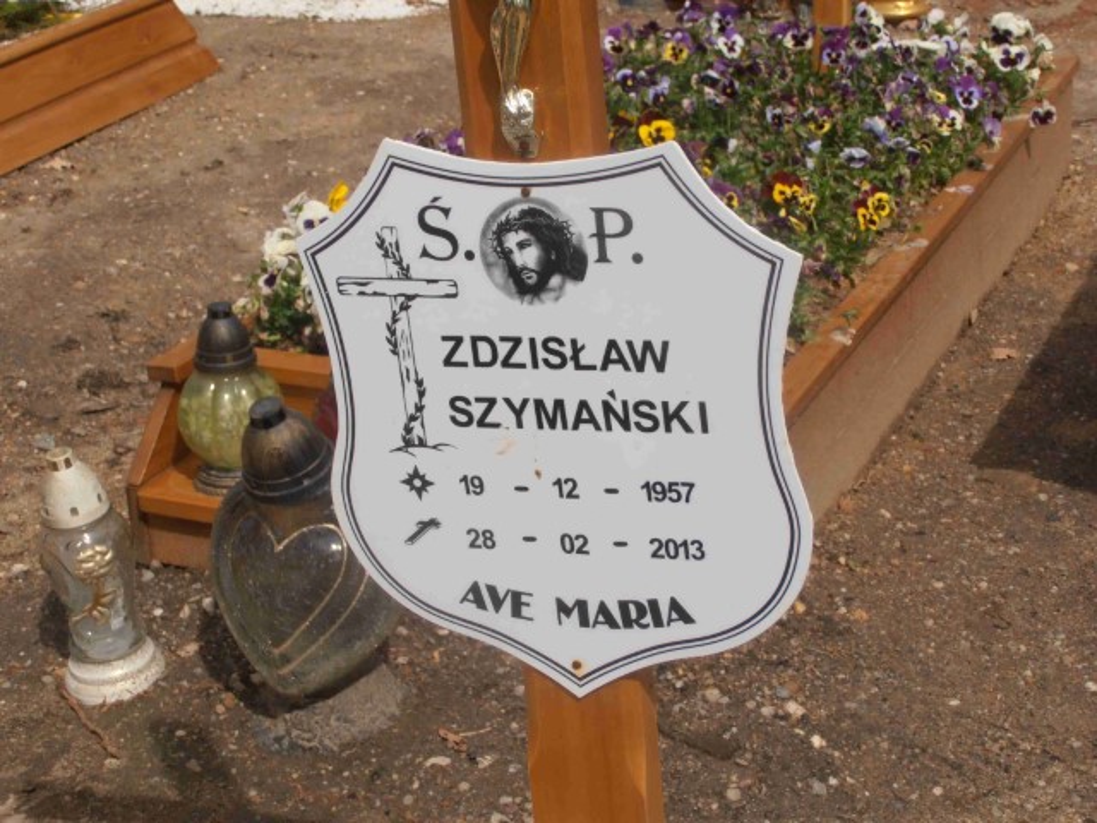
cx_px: 548
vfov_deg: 21.3
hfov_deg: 28.2
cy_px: 412
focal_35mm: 69
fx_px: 2187
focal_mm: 12.29
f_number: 4.8
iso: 80
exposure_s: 1/1250
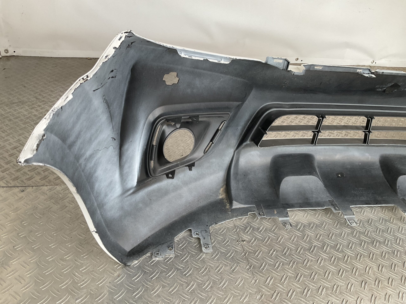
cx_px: 203
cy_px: 152
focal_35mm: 29
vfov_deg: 48.2
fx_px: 340
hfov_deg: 61.7
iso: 40
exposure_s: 1/120
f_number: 1.8
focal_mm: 3
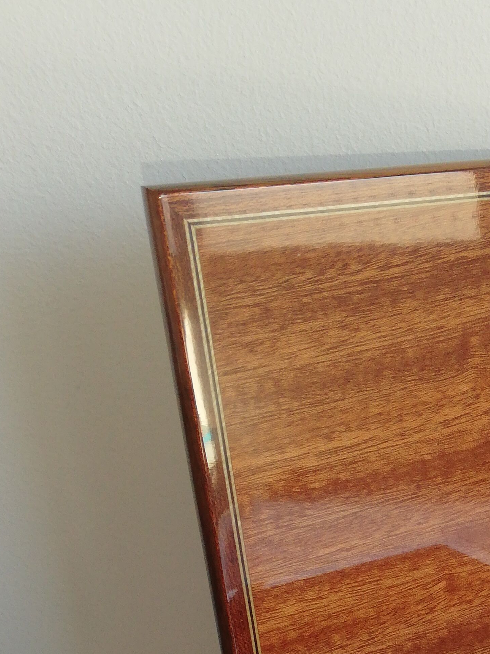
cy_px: 724
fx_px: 1170
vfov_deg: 28.3
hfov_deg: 22.2
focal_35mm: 62
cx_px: 555
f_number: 2.2
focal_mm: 3.81
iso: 100
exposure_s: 1/50
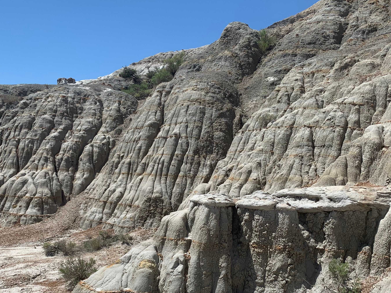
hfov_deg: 47.8
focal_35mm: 39
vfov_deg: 36.6
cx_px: 183
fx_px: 441
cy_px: 180
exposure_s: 1/3289
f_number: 1.8
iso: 25
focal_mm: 4.25
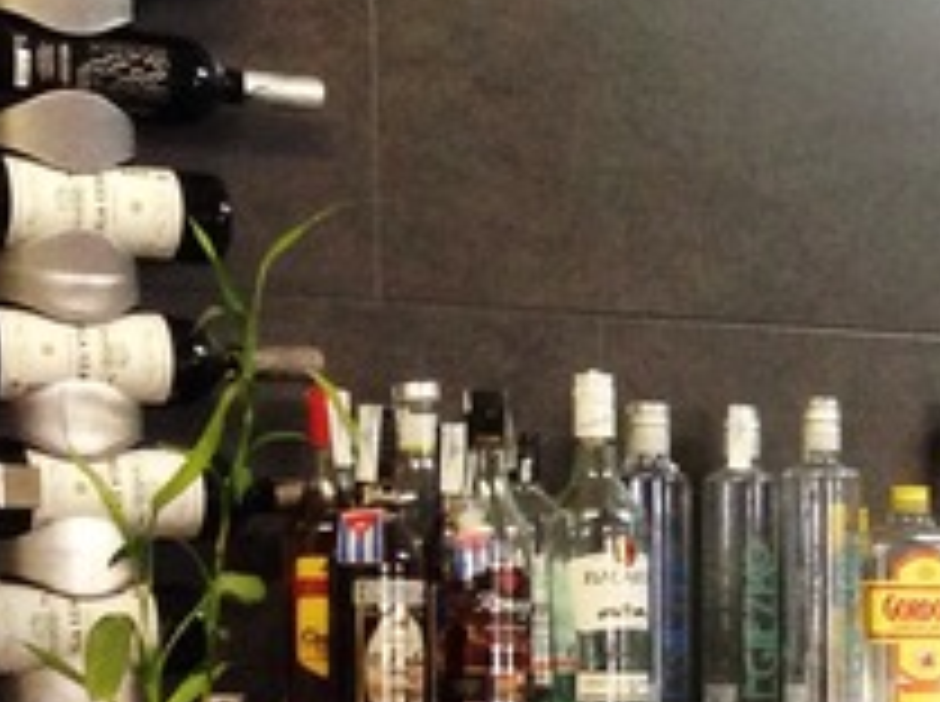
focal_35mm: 162
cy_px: 864
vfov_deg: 9.0
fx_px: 4392
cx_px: 1768
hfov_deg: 11.3
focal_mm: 4.12
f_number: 2.4
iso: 200
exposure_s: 1/20
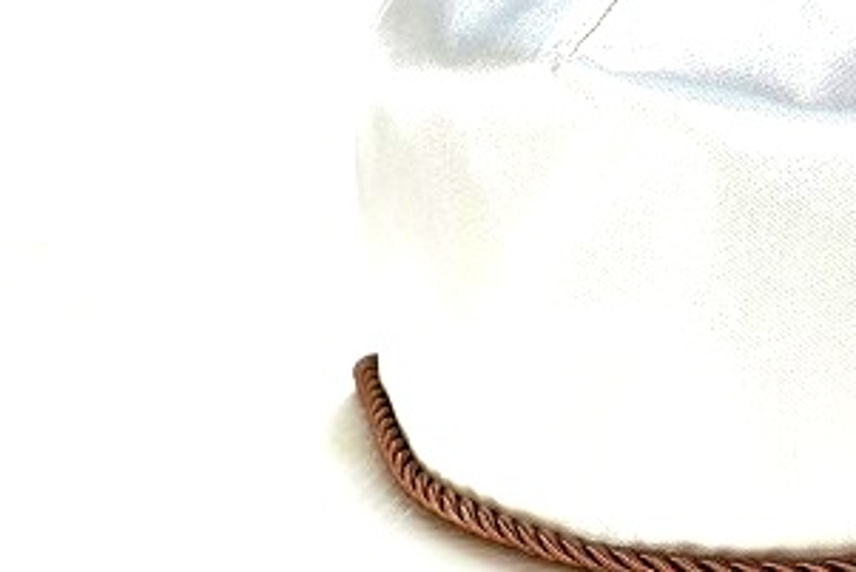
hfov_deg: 25.6
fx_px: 1832
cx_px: 737
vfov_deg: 17.7
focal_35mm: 77
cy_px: 350
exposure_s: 1/250
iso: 200
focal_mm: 24
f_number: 8
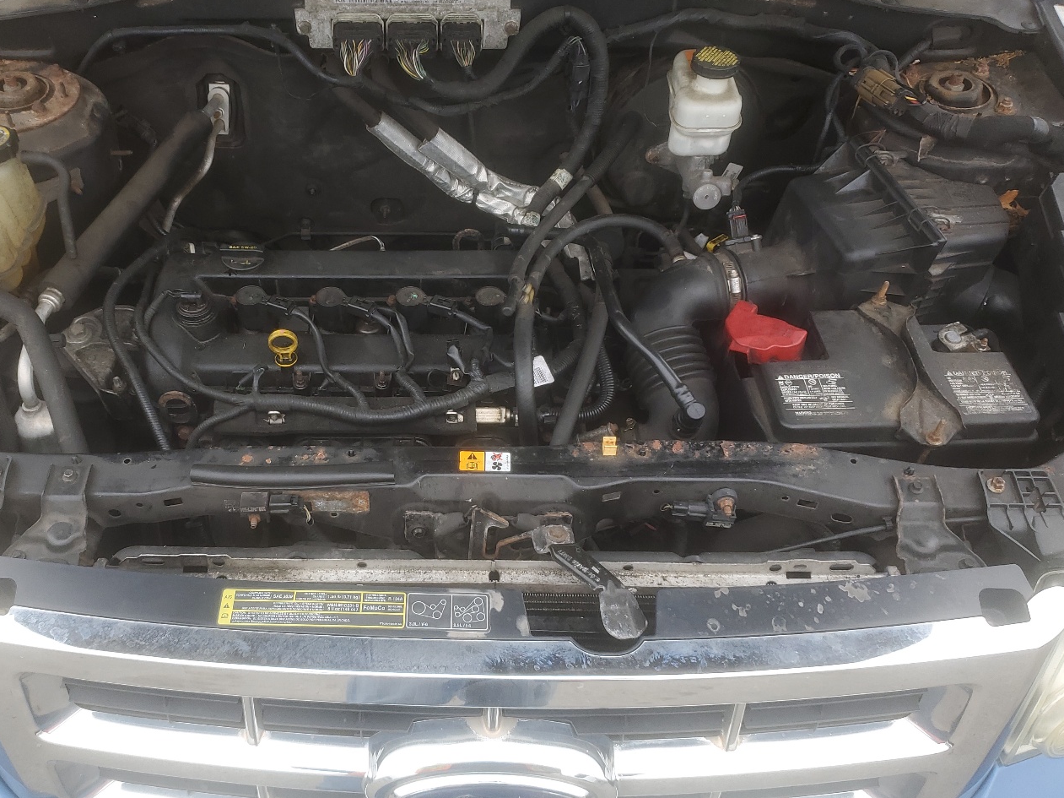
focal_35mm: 33
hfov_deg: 55.1
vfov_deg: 42.9
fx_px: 1014
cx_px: 451
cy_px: 437
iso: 50
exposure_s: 1/244
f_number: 1.5
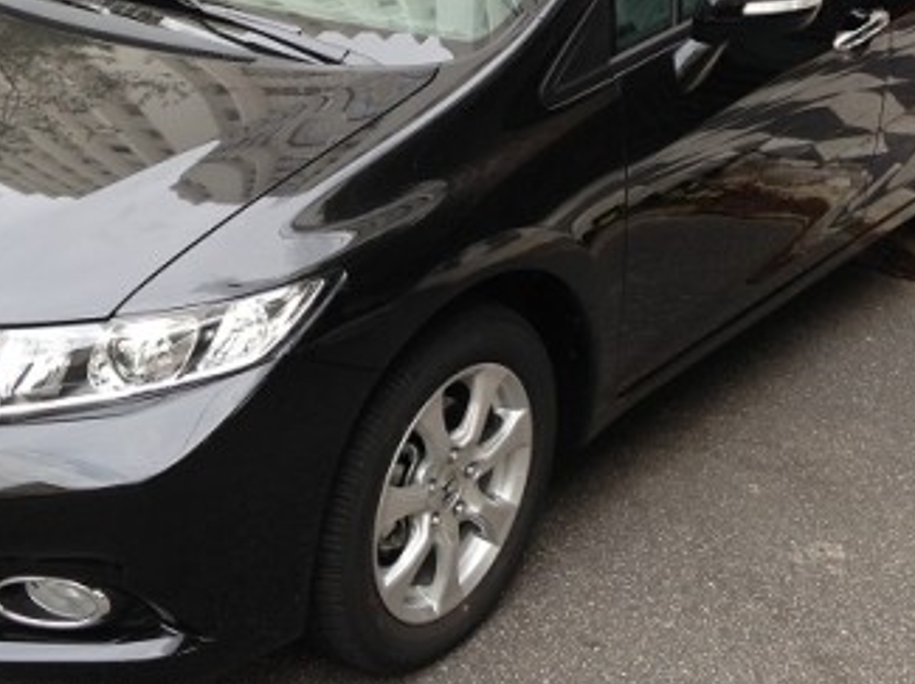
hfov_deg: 31.5
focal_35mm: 61
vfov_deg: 23.7
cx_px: 329
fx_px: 1611
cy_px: 163
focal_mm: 4.13
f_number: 2.4
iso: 50
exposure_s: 1/147
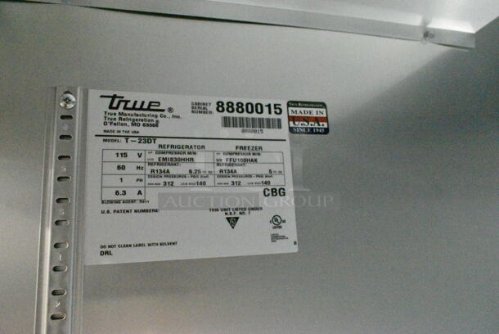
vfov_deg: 48.0
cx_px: 250
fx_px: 375
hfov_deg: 67.3
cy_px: 167
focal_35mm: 27
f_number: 8
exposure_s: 1/250
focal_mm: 18
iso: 25600
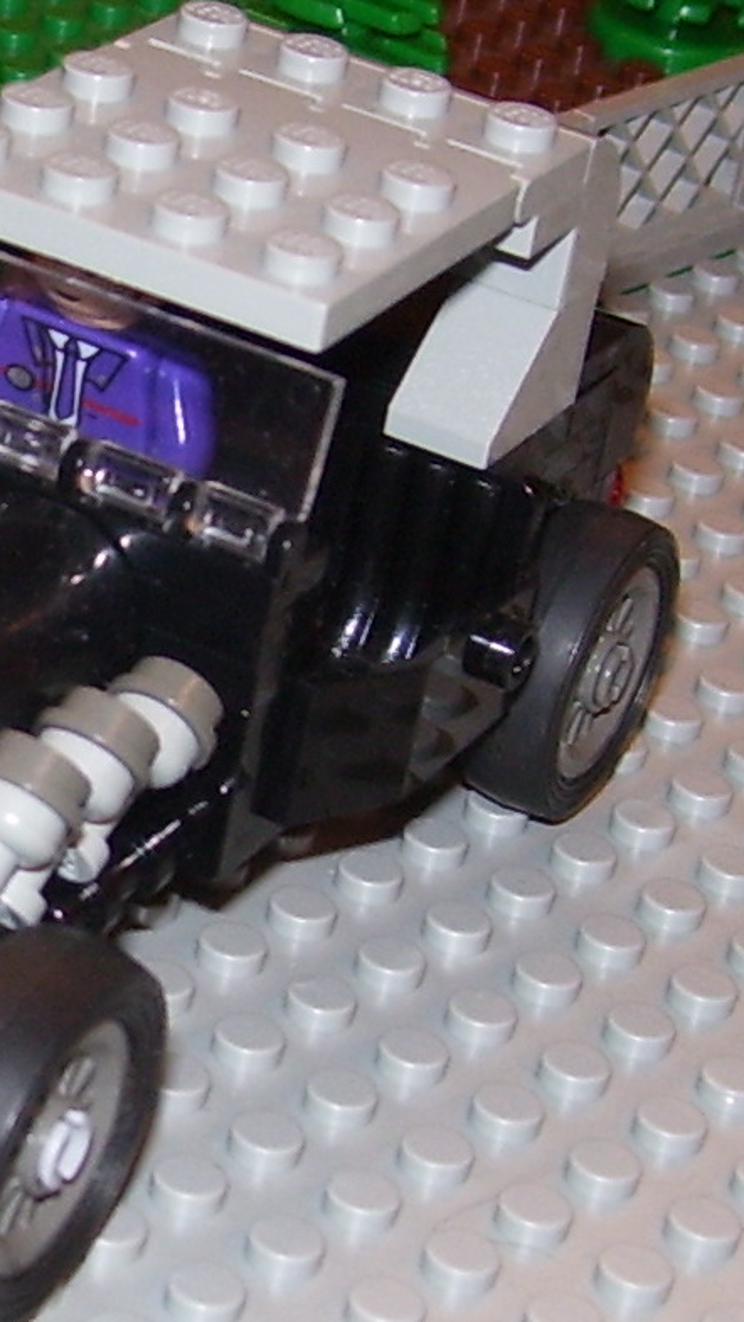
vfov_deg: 18.6
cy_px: 738
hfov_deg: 10.2
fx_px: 4034
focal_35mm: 115
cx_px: -327
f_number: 2.7
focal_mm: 6
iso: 80
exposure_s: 1/60
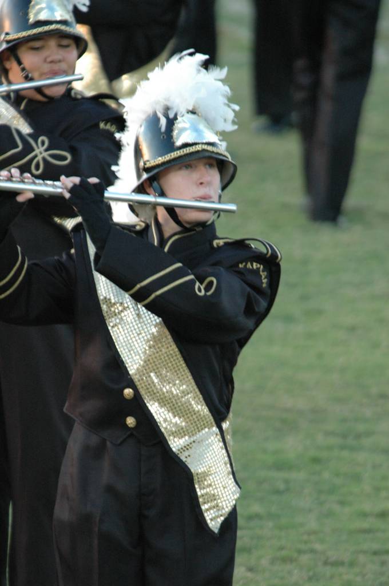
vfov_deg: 3.4
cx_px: 194
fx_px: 9751
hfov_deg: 2.3
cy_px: 293
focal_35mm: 600
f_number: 5.6
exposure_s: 1/60
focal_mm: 400
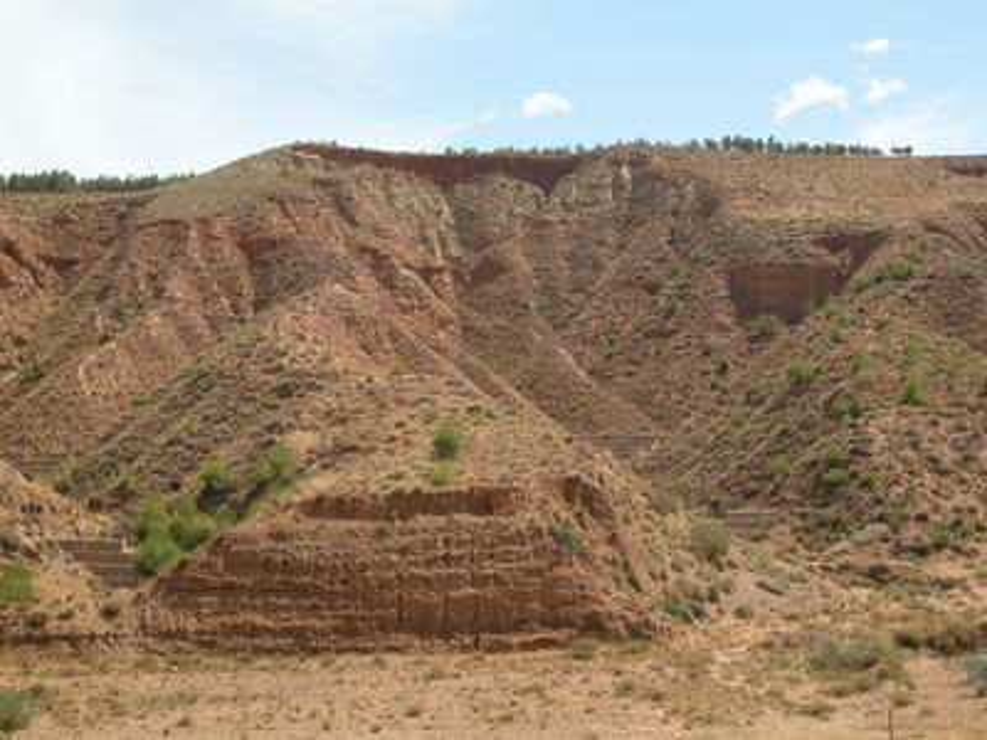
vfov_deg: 23.7
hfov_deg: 31.2
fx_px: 1768
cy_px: 370
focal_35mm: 62
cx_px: 494
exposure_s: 1/294
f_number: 6.4
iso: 100
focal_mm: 15.7
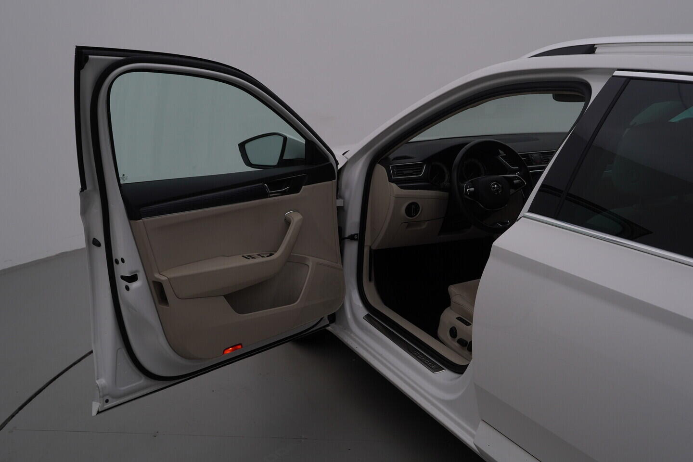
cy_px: 231
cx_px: 346
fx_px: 693
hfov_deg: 53.1
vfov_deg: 36.9
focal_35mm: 36
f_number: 6.3
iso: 125
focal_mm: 24
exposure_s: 1/200
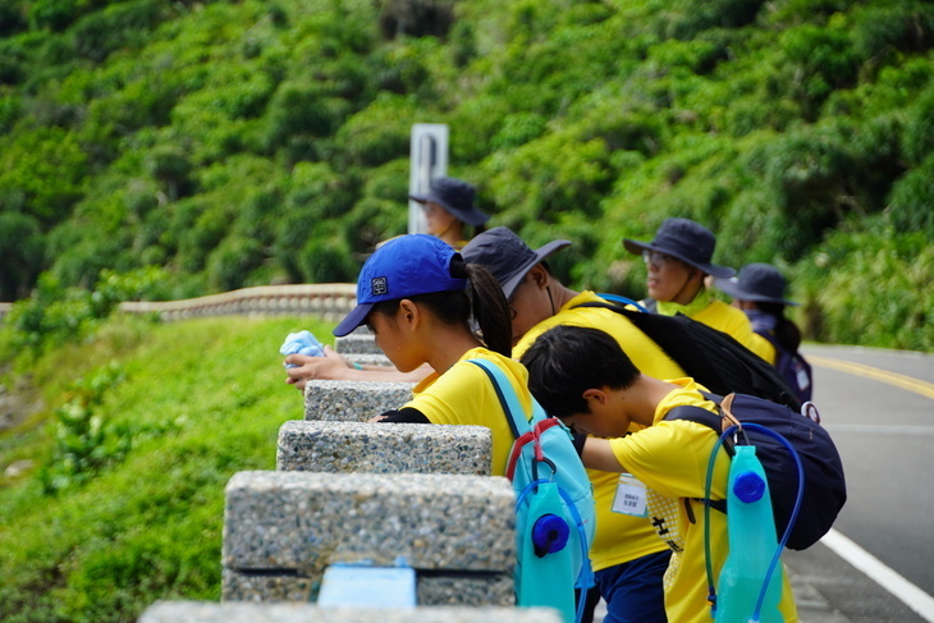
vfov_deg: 9.2
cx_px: 467
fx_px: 3892
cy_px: 312
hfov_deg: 13.7
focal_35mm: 150
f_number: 5.6
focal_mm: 100
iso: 100
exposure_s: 1/320
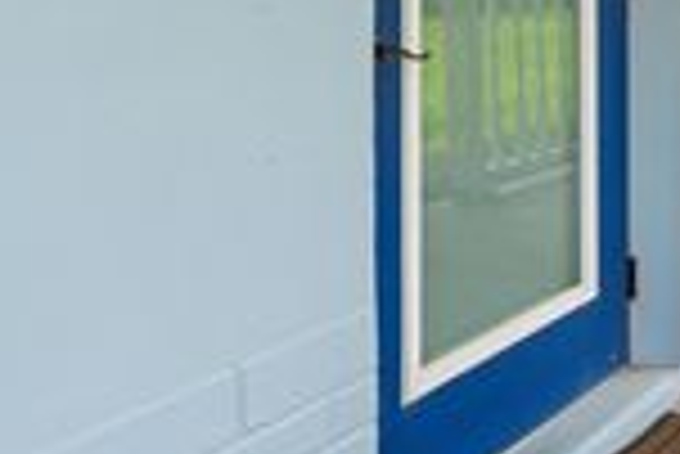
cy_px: -52
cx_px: 869
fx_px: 1002
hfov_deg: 30.2
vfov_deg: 23.9
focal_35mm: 53
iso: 200
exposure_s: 1/250
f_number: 3.5
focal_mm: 16
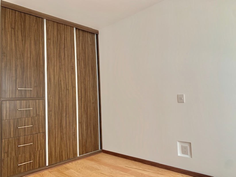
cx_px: 118
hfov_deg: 67.3
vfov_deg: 53.1
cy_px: 88
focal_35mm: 26
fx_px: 177
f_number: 1.8
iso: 64
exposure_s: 1/121
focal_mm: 4.25
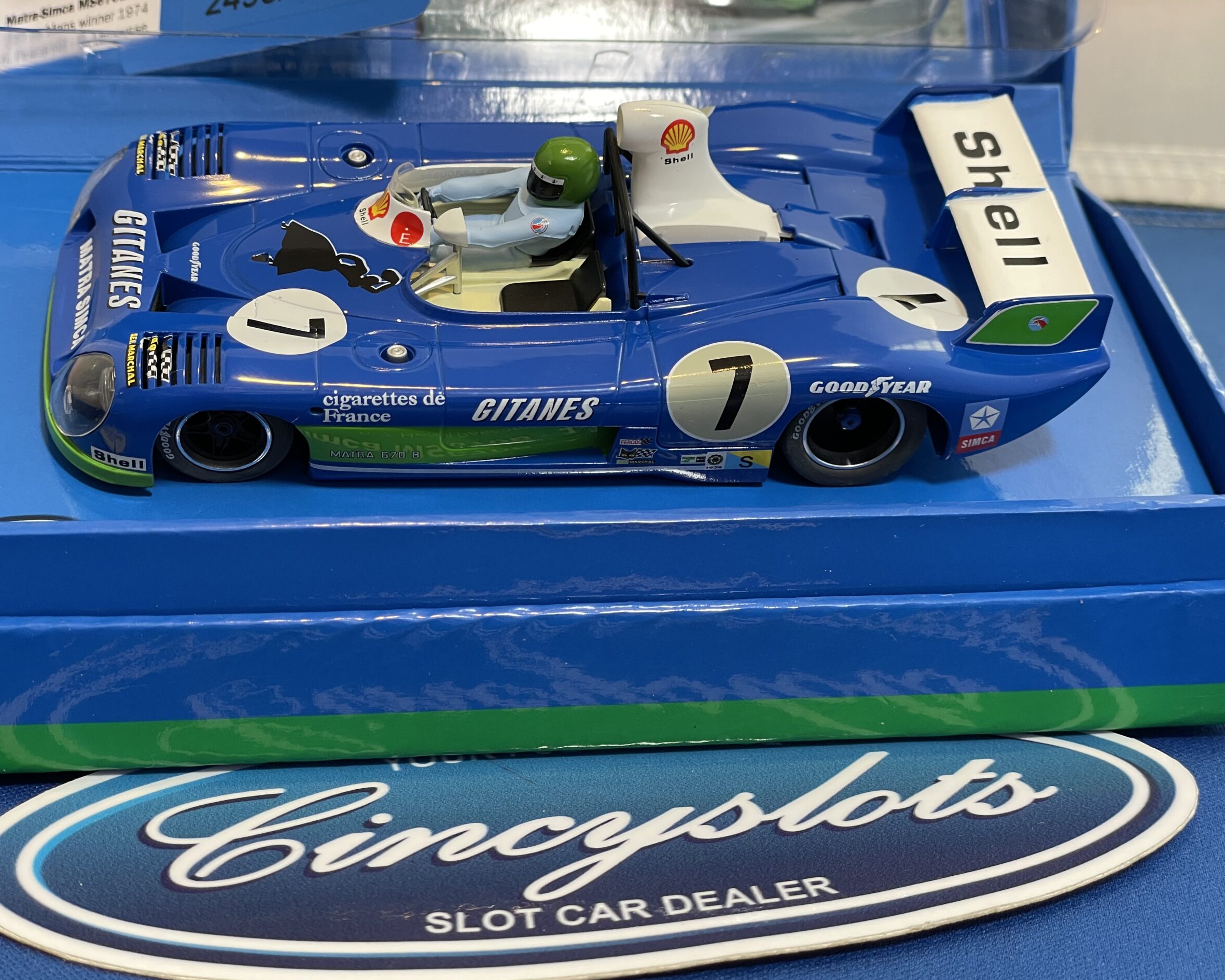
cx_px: 594
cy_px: 497
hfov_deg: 34.1
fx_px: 1994
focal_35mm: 55
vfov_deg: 27.6
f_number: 2
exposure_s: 1/60
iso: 100
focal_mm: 6
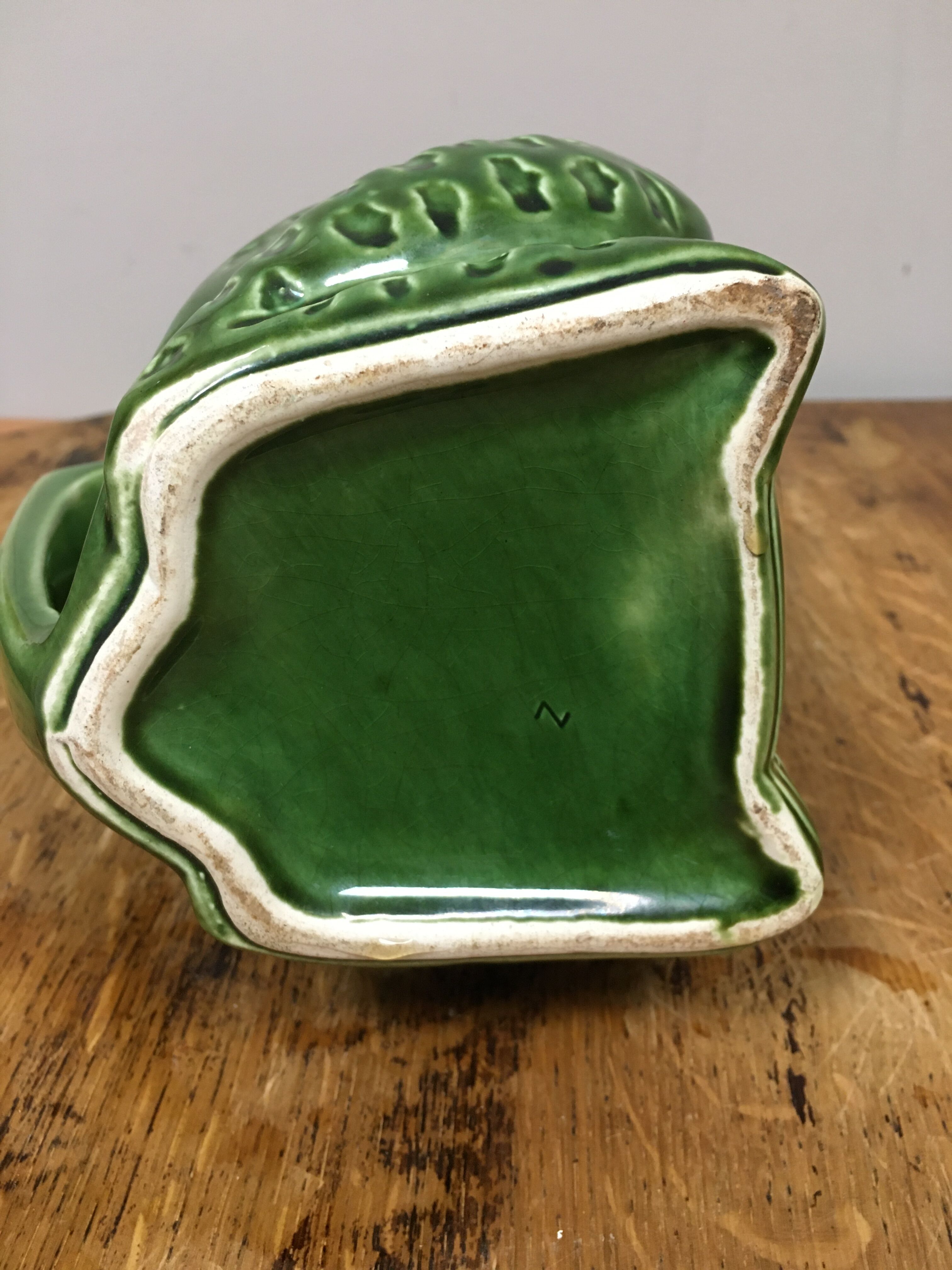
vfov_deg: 61.7
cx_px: 476
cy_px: 635
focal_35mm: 29
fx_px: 1063
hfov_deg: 48.2
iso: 160
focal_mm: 4.15
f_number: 2.2
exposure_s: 1/33
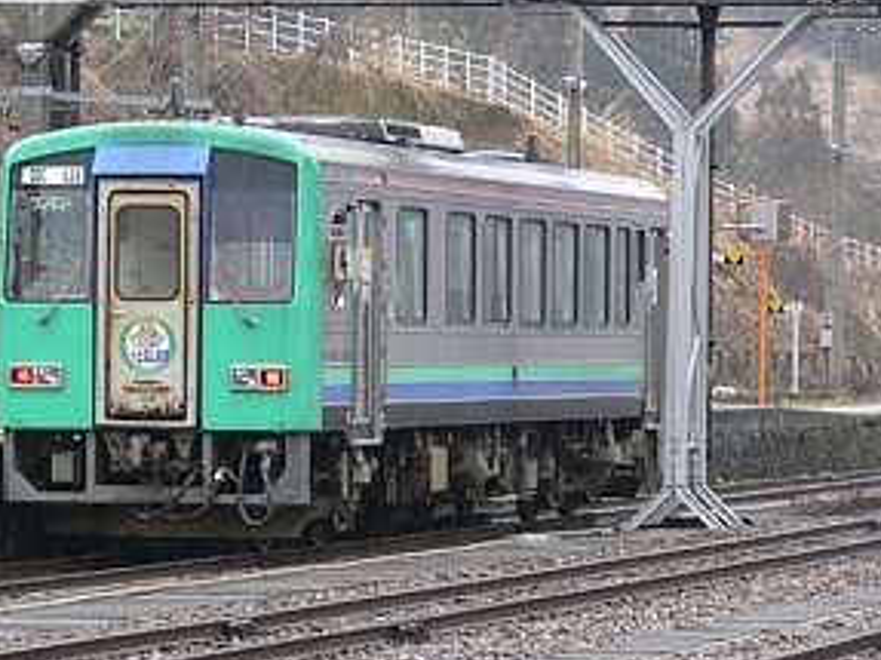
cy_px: 230
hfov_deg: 8.0
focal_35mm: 248
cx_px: 390
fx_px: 6309
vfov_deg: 6.0
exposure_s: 1/30
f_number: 3.6
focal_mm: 37.7
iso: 80
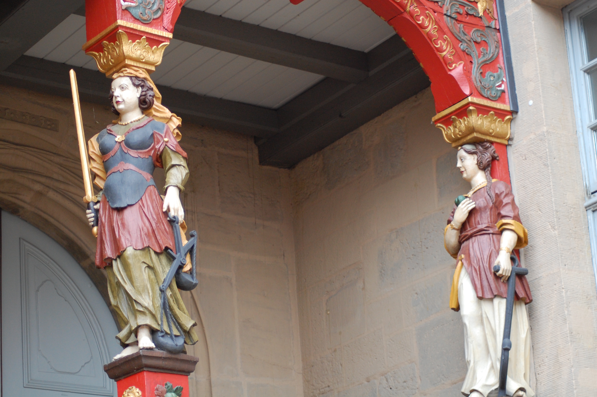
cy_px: 198
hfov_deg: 19.5
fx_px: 1740
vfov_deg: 13.0
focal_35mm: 105
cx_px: 298
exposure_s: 1/125
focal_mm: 70
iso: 800
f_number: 4
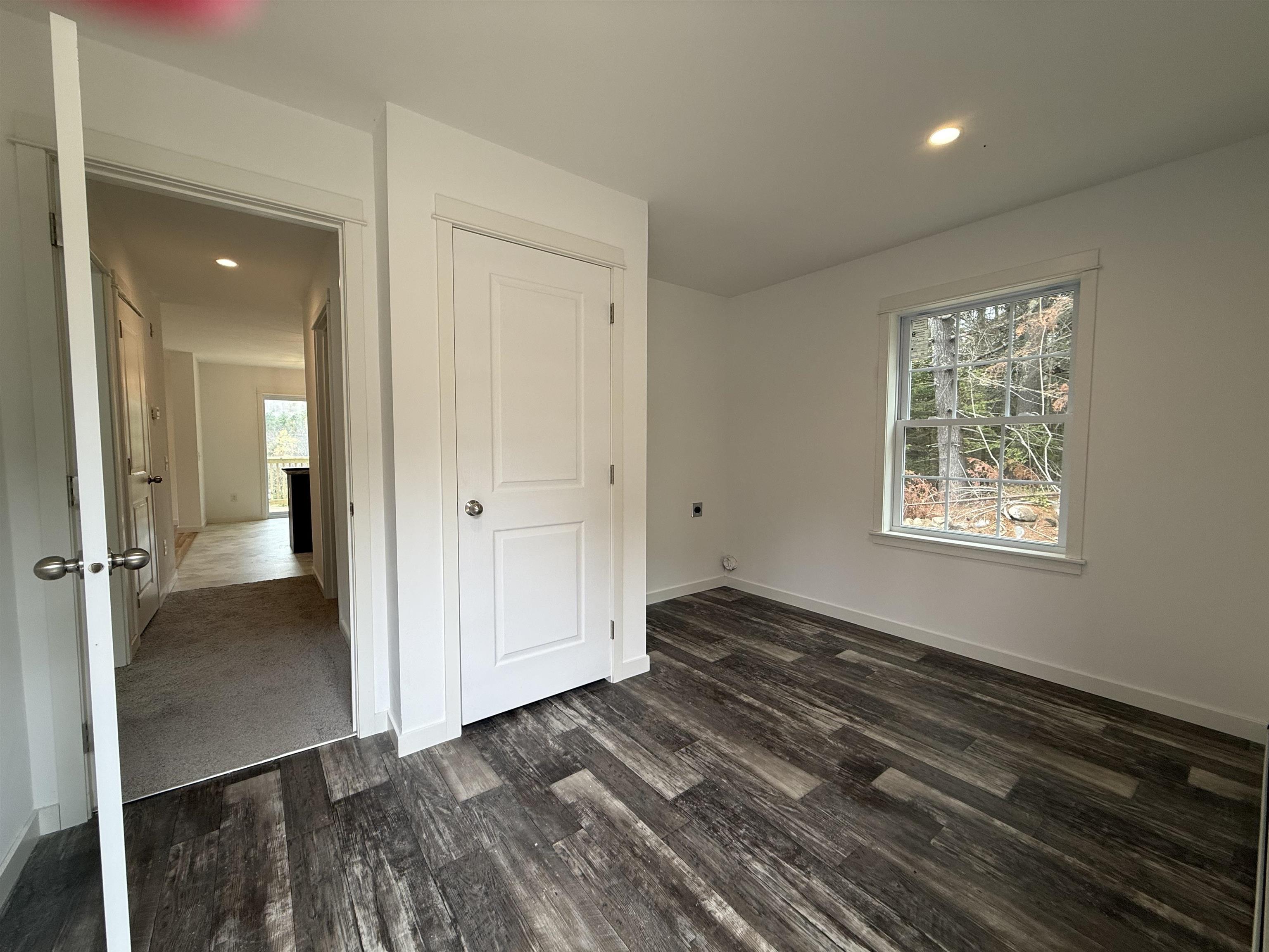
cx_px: 634
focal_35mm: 14
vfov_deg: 85.7
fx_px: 513
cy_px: 476
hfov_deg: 102.1
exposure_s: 1/120
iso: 80
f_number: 2.2
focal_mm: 2.22
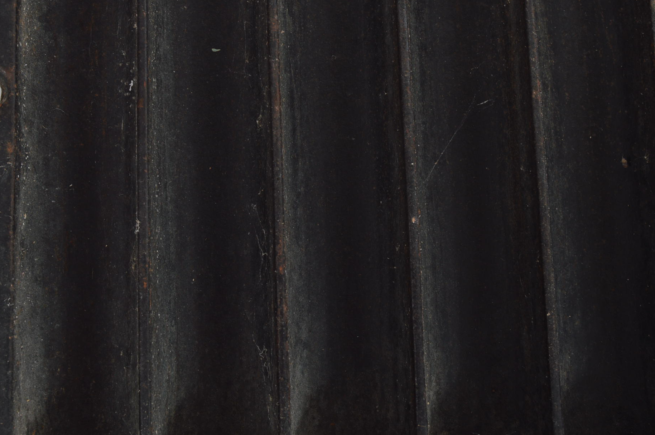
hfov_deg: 27.3
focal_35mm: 74
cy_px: 105
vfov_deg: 18.3
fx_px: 1345
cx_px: 284
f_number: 9
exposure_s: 1/80
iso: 100
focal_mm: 30
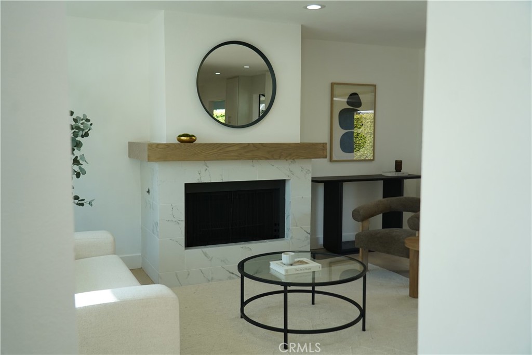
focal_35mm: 32
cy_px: 178
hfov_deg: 58.7
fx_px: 473
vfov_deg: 41.1
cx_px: 266
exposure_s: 1/1000
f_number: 4
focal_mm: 32
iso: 1600
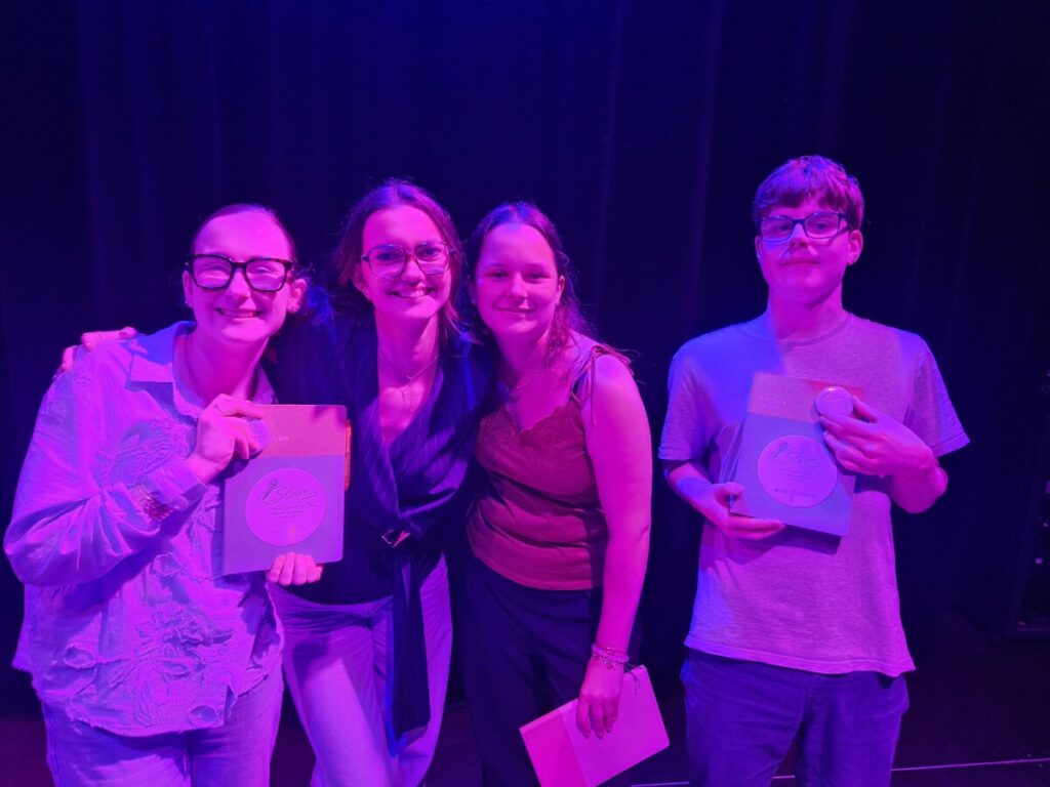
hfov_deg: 73.9
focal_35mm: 23
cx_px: 525
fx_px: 698
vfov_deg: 58.9
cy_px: 394
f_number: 1.8
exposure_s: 1/40
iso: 640
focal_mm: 5.4
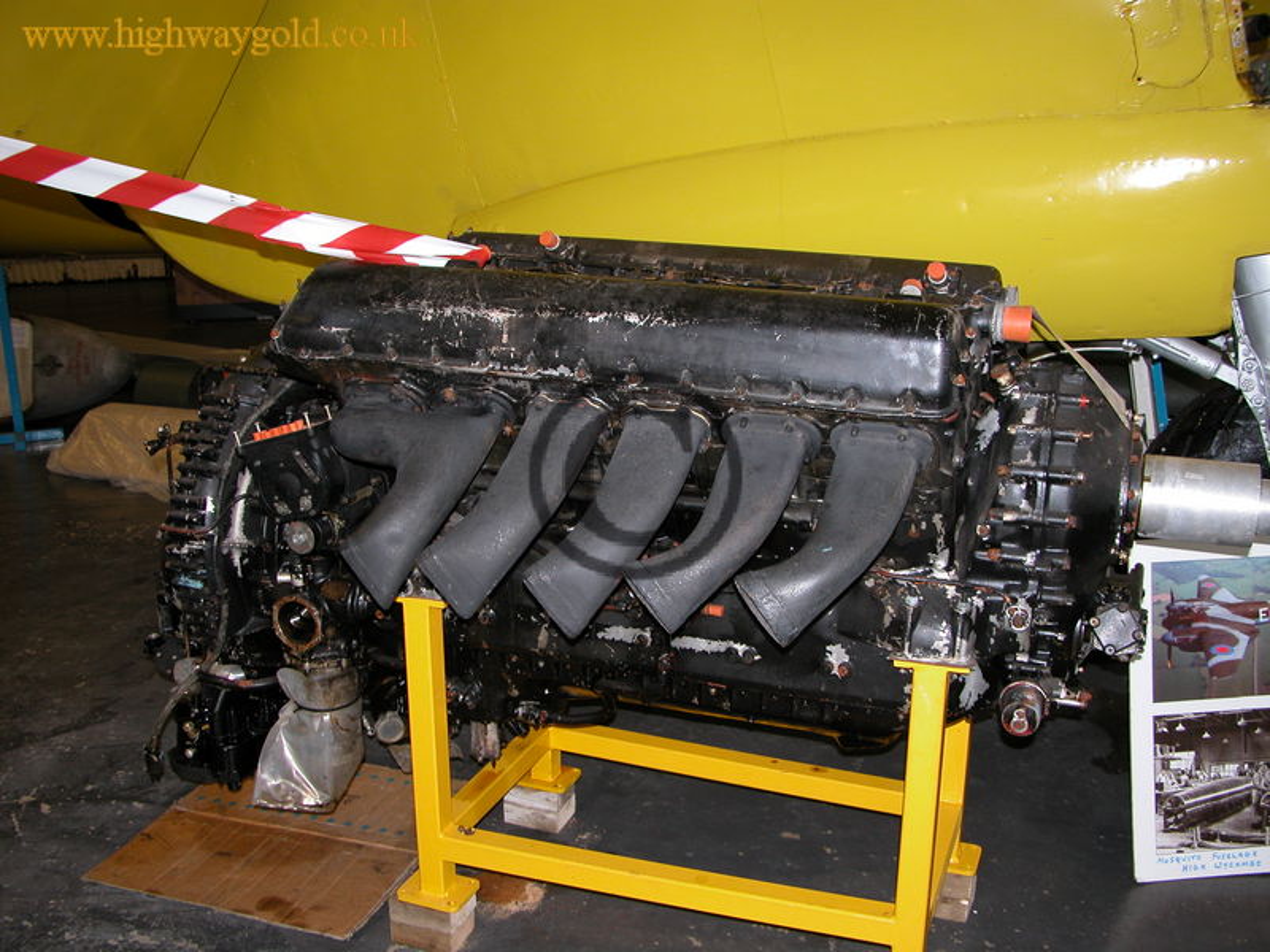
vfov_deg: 40.7
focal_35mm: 35
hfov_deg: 52.6
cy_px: 476
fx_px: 1284
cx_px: 635
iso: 100
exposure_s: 1/60
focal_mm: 8.9
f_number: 2.8
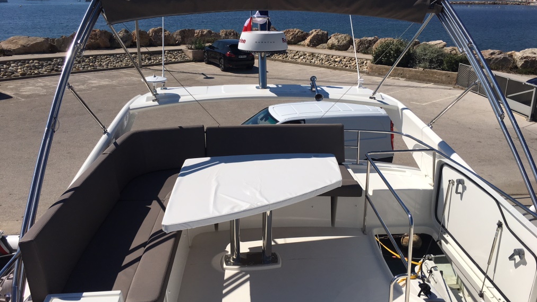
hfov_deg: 61.0
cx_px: 271
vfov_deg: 36.7
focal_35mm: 32
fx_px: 456
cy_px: 159
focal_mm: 4.15
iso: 25
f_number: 2.2
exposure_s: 1/4525
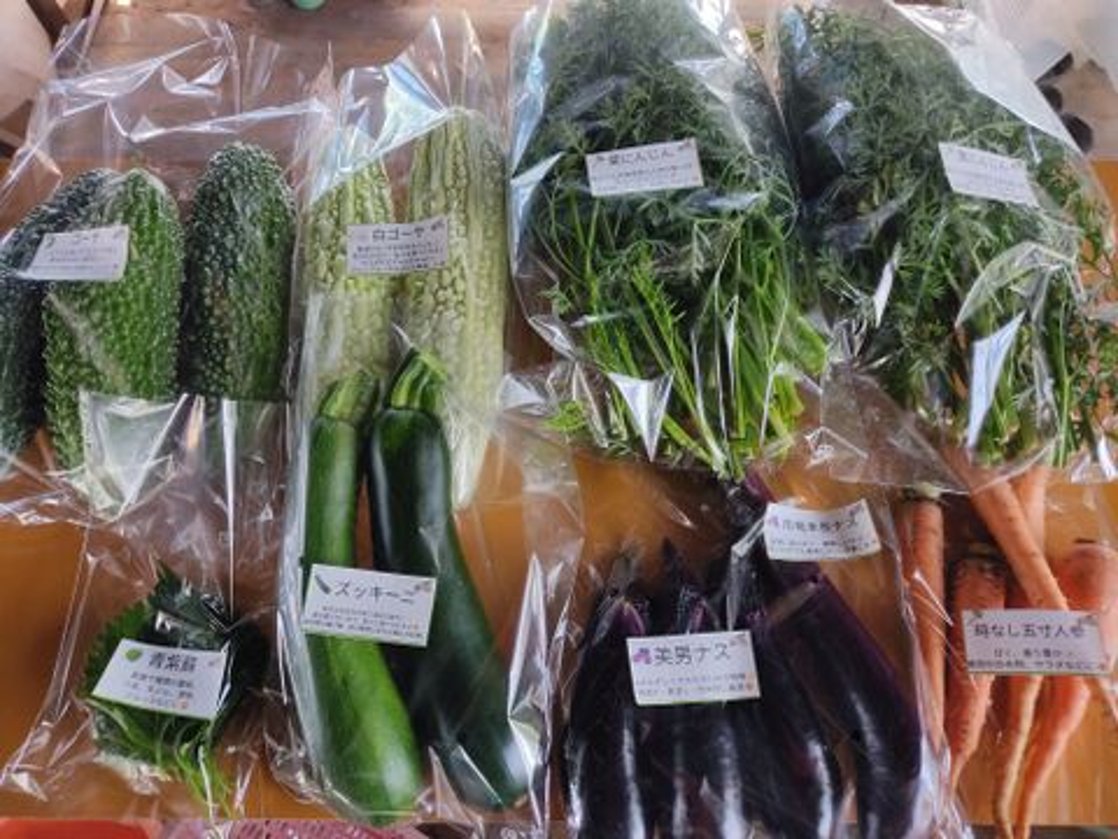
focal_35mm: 26
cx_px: 559
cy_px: 420
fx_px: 840
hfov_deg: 67.3
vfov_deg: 53.1
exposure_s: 1/50
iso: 132
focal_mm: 4.74
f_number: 1.79
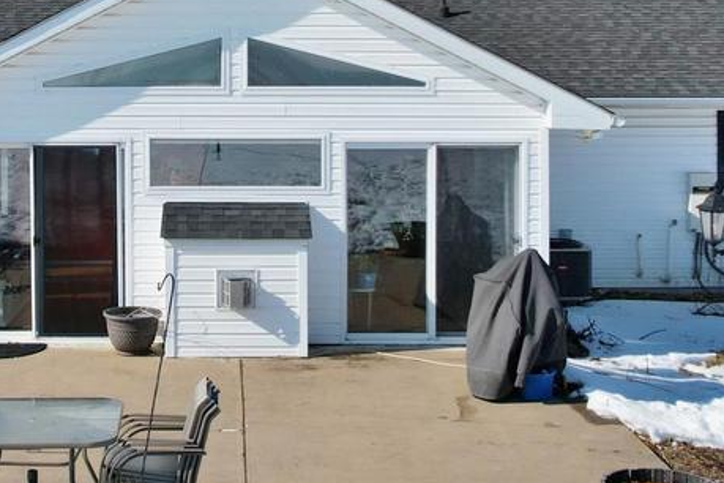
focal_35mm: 69
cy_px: 28
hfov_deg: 29.0
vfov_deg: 19.3
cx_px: 222
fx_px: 1388
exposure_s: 1/4000
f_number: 2.8
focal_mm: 8.38
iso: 140
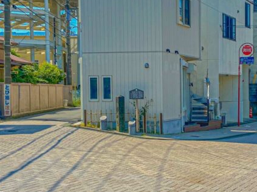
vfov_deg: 23.2
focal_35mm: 63
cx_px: 170
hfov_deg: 30.5
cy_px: 113
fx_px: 468
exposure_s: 1/3200
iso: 32
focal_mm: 4.25
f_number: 1.8
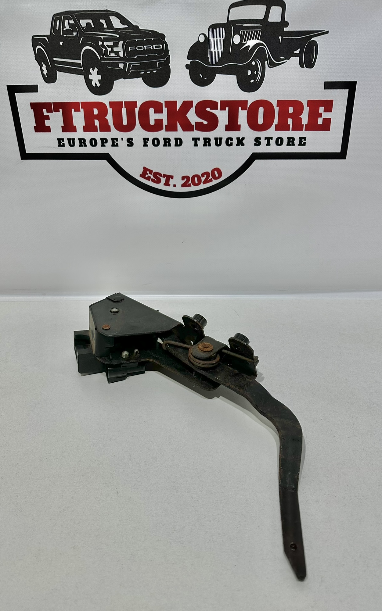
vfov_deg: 70.4
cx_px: 183
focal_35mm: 26
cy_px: 303
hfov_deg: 47.6
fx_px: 433
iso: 64
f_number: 1.78
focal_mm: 6.86
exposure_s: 1/100
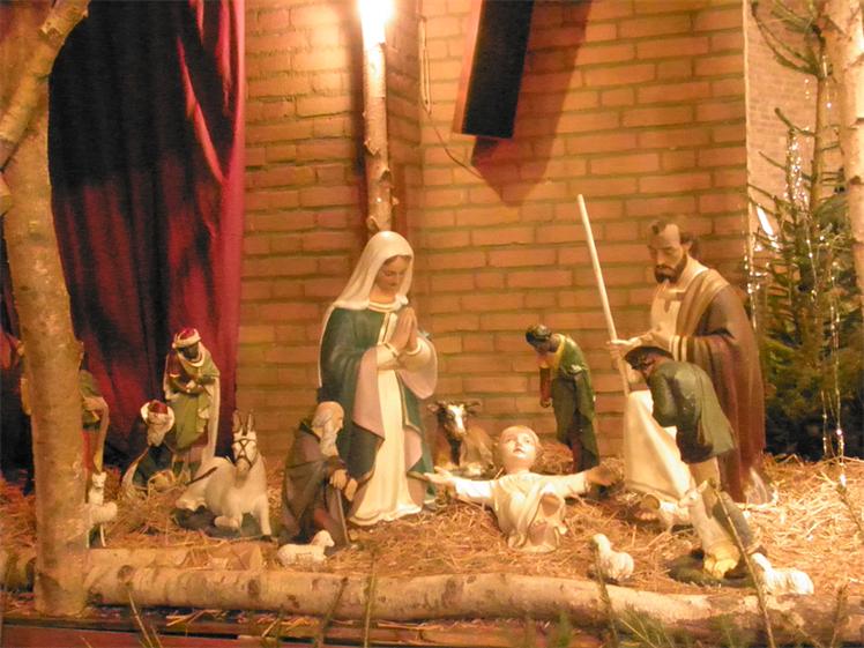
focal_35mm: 47
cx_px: 432
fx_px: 1173
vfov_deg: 30.9
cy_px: 324
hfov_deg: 40.4
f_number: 3.4
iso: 6400
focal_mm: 8.53
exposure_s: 1/25
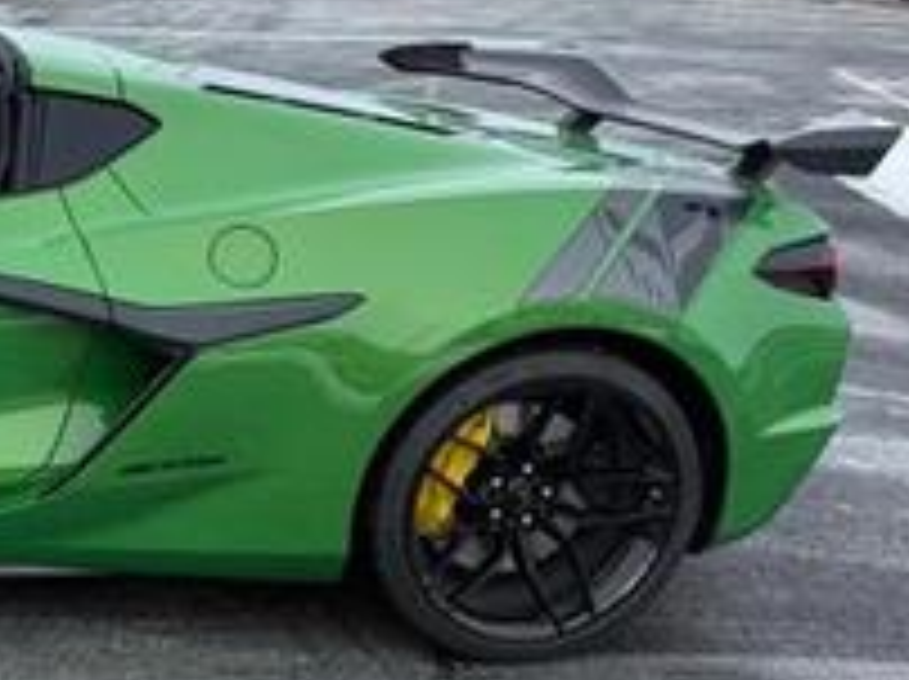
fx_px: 1574
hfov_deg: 28.2
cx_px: -180
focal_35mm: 60
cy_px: 347
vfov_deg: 24.4
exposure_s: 1/3425
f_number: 1.78
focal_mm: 6.76
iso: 80
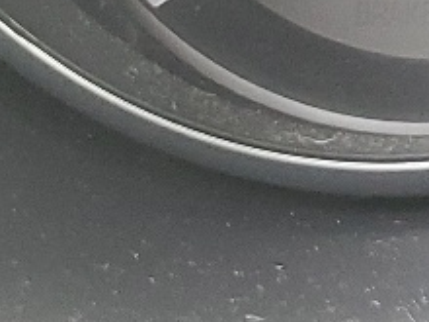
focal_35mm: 189
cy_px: -338
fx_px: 2342
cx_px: 1123
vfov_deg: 7.5
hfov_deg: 9.1
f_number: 1.5
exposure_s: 1/120
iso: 98
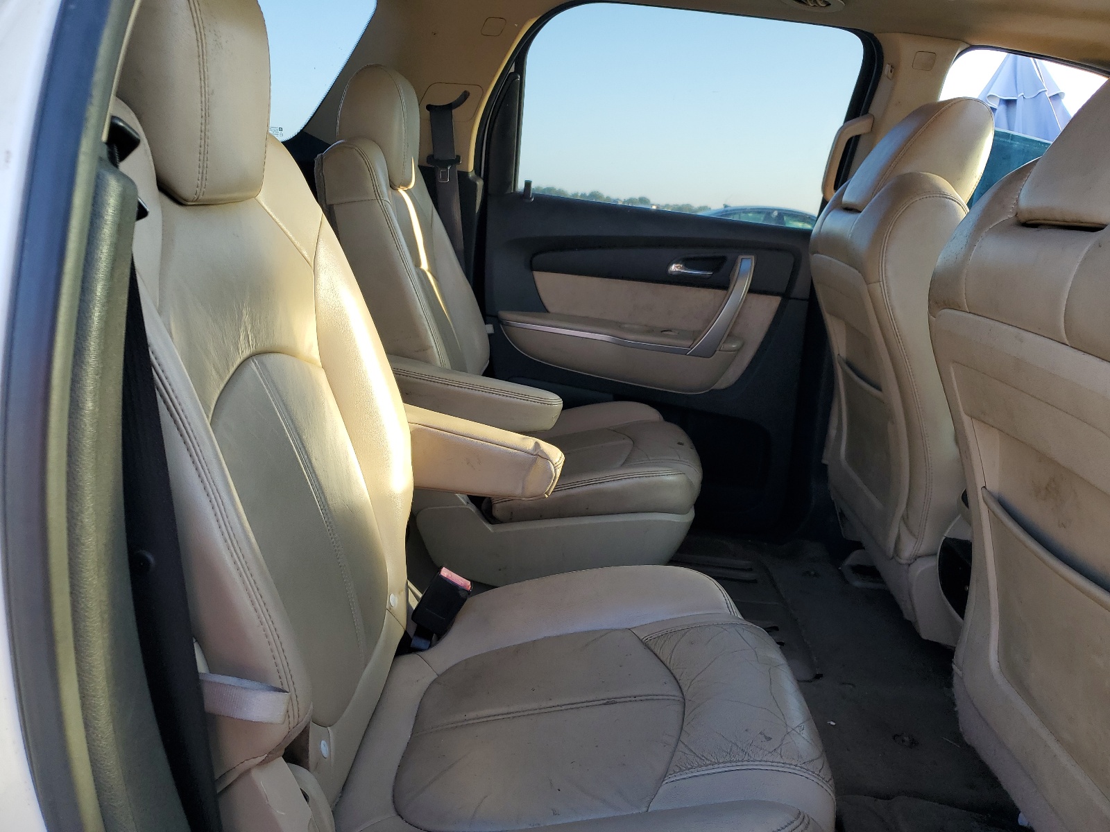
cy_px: 416
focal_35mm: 26
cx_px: 555
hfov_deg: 67.3
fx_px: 834
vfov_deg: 53.1
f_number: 1.5
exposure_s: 1/208
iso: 50
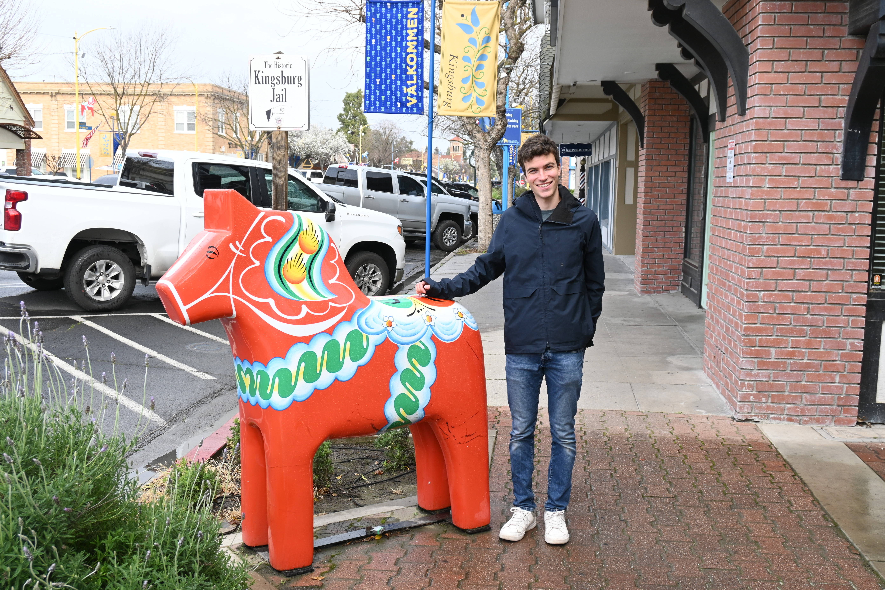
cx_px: 442
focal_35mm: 38
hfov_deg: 51.3
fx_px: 922
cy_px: 295
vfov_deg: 35.5
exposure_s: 1/250
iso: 180
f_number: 5.6
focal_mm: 25
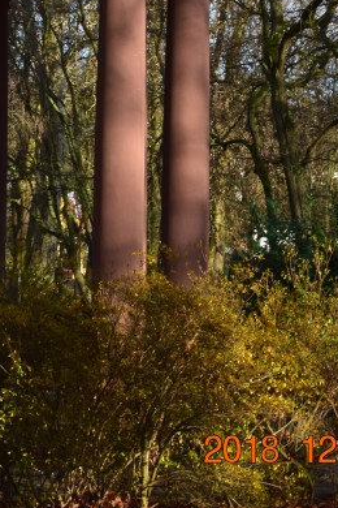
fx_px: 2497
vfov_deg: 11.4
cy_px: -78
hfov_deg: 7.7
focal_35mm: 177
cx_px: 4
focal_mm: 45
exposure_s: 1/250
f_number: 10
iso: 400
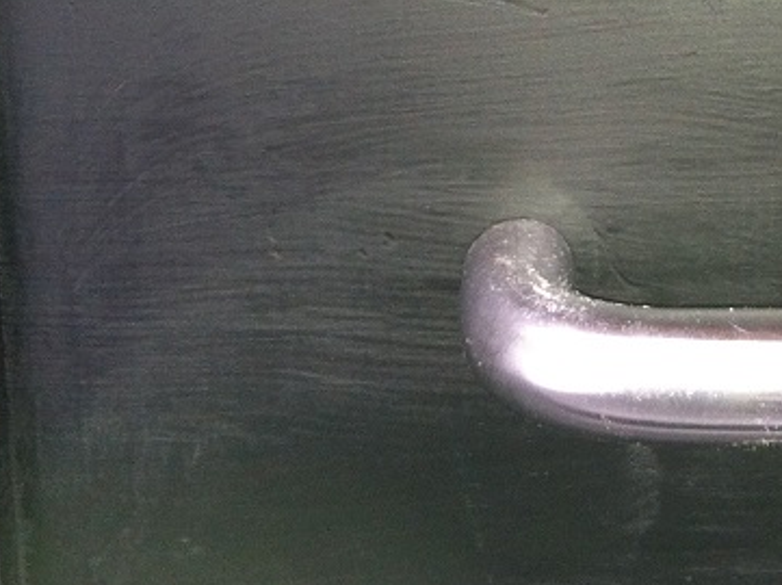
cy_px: -113
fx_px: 1986
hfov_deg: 21.6
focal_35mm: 88
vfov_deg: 16.1
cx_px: 743
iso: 125
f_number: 2.8
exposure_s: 1/15
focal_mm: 3.85
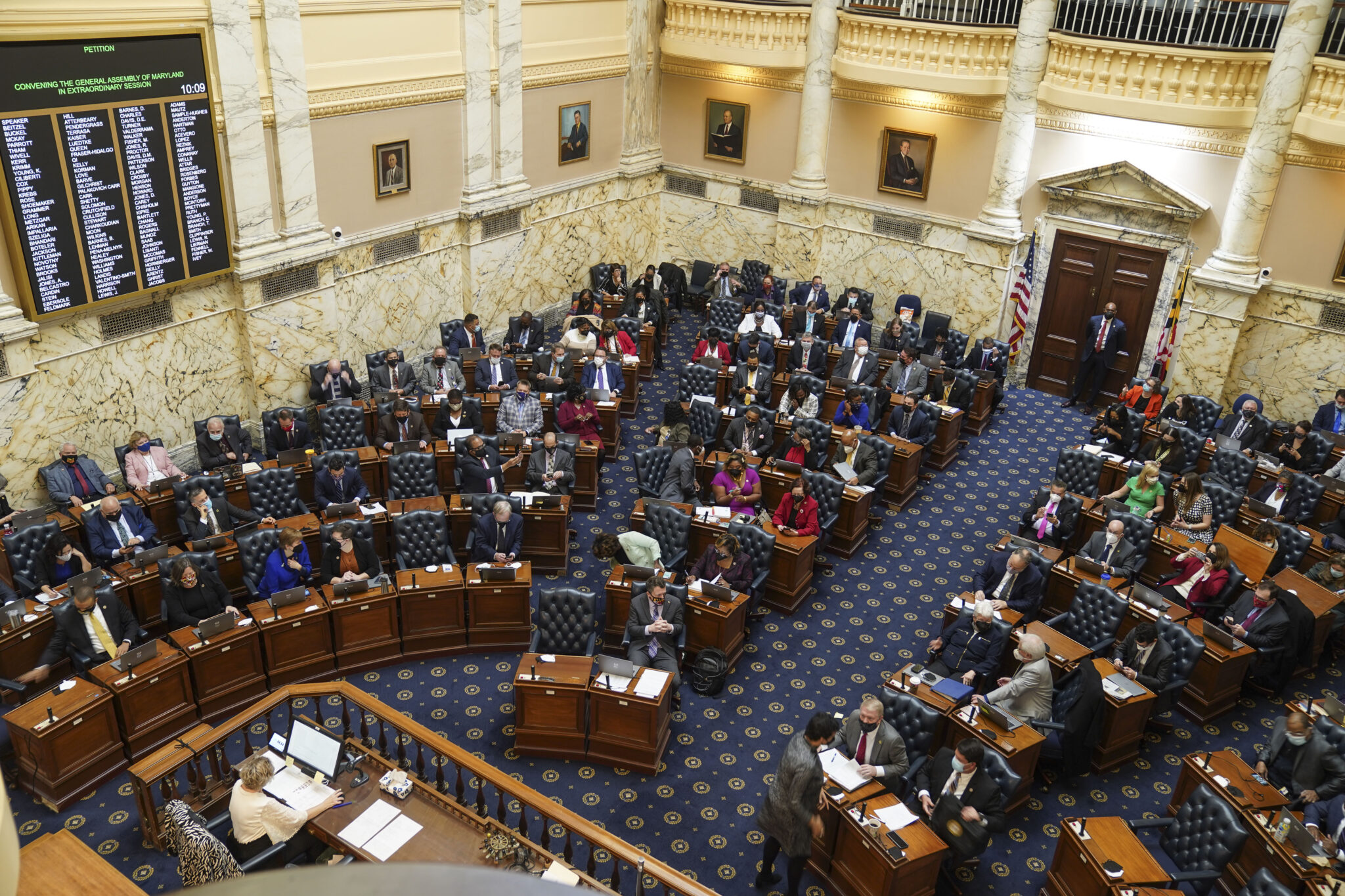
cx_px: 672
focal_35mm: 29
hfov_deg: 63.7
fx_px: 1083
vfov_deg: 45.0
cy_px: 448
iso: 400
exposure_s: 1/15
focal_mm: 29
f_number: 2.8
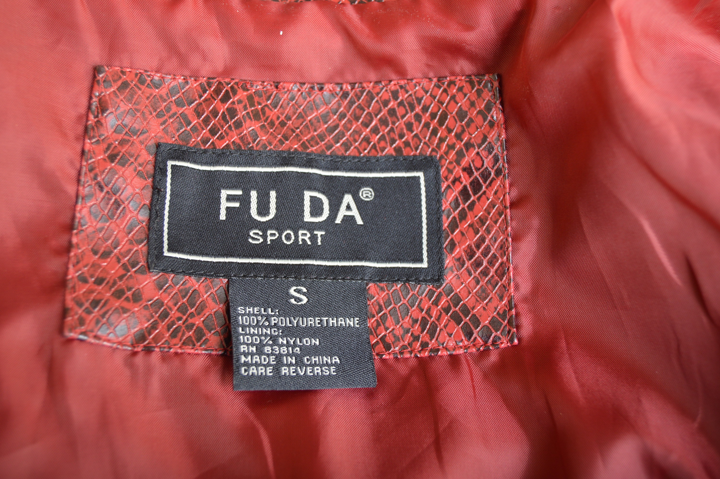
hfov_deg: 49.6
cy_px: 240
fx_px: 779
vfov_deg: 34.1
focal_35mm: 39
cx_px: 360
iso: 200
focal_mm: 26
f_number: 4
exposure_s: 1/200
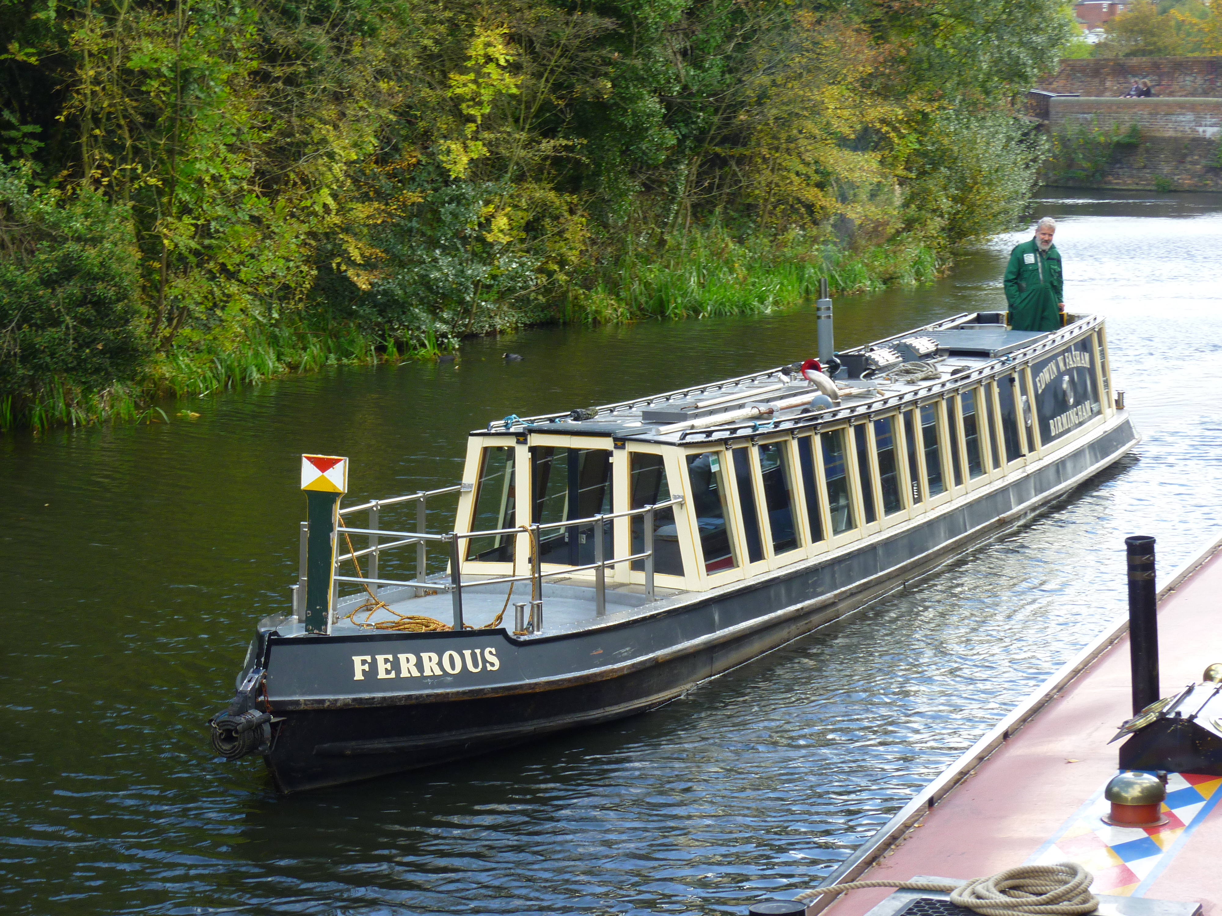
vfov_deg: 19.4
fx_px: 2683
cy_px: 458
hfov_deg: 25.7
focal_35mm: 76
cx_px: 611
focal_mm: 13.6
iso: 100
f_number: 4.9
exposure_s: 1/50
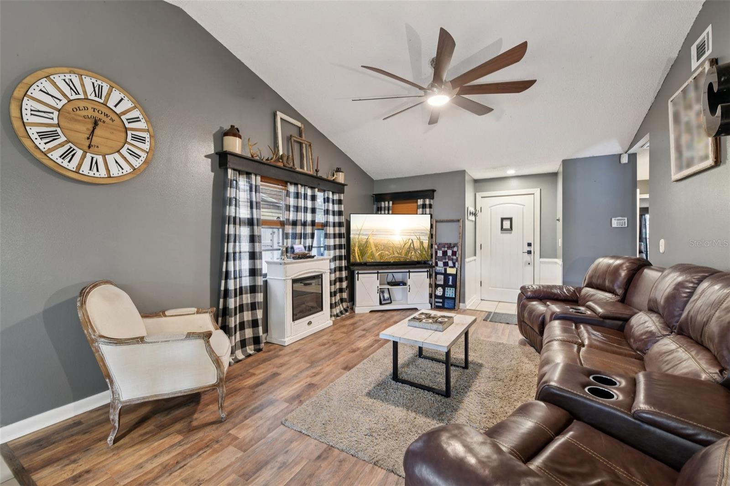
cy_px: 243
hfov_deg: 104.3
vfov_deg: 81.2
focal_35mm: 14
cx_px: 365
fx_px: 284
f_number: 8
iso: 400
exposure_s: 1/2
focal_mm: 14
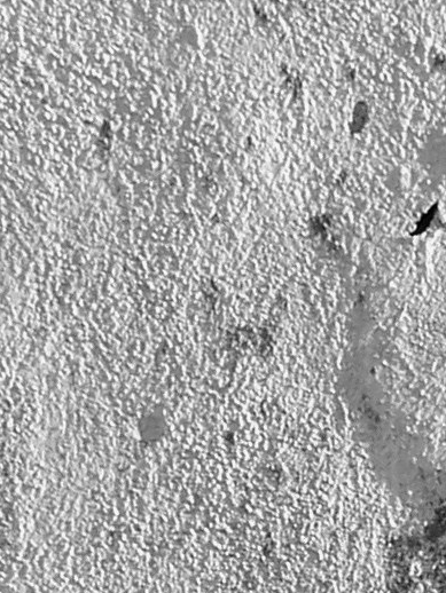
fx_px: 3690
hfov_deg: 6.8
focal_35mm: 215
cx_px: 767
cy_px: 1090
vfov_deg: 8.8
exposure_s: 1/250
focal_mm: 8
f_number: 3.4
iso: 100
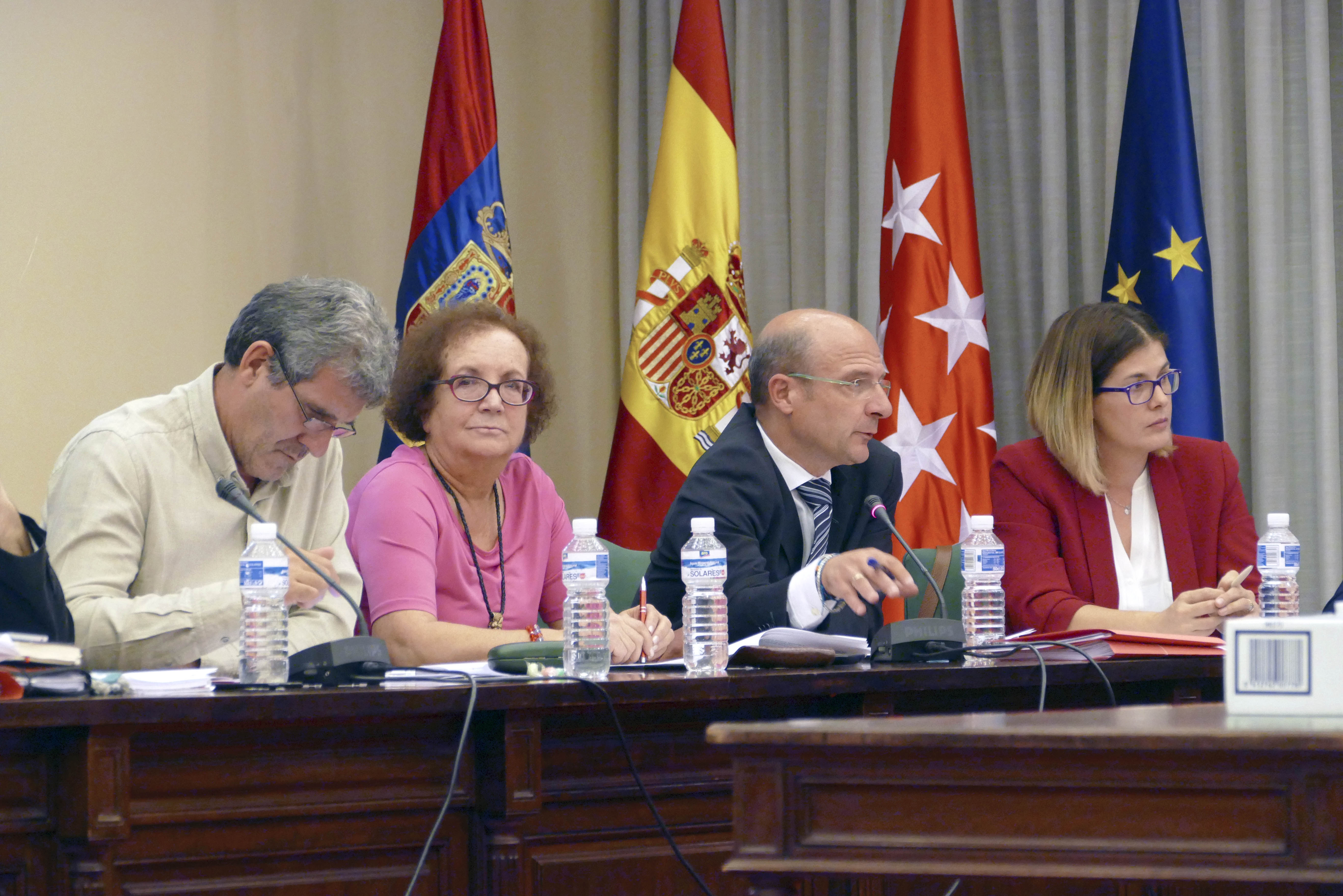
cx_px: 672
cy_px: 448
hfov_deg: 10.3
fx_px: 7461
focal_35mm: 200
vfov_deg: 6.9
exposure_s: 1/60
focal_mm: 73
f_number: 4
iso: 1600
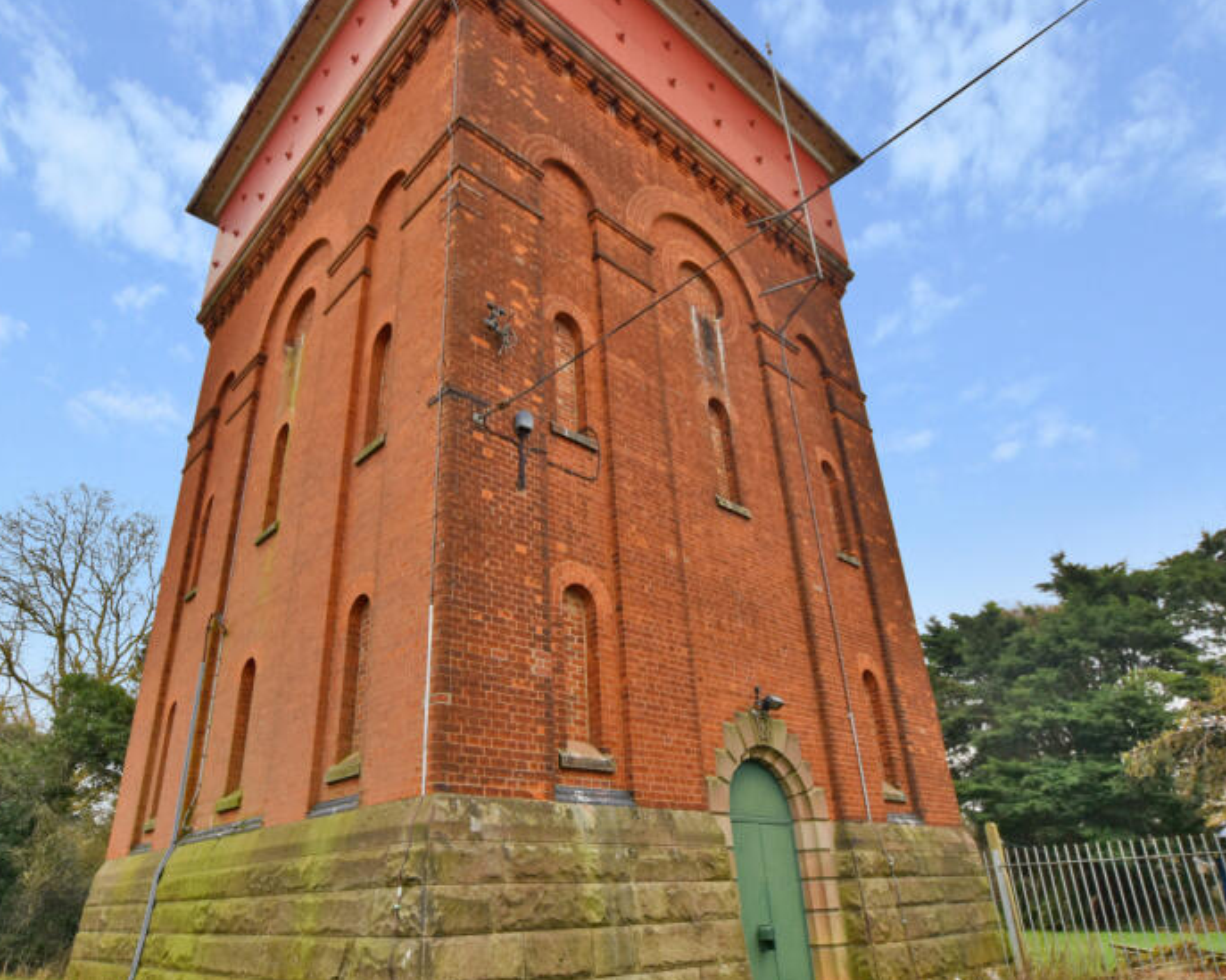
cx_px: 573
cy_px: 501
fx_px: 762
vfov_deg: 65.5
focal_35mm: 21
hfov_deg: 77.6
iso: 200
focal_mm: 10
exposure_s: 1/250
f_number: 5.6
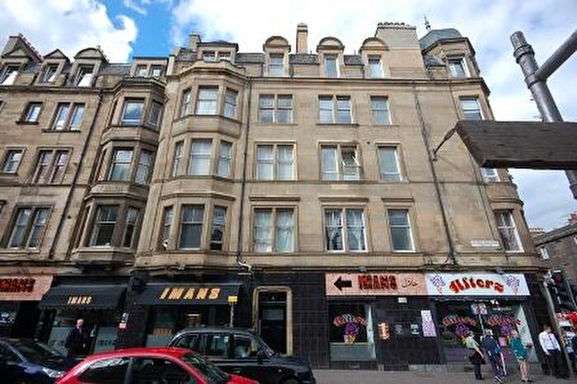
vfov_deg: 69.6
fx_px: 276
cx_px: 288
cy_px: 192
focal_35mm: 17
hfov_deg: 92.5
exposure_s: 1/200
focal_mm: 11.5
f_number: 7.1
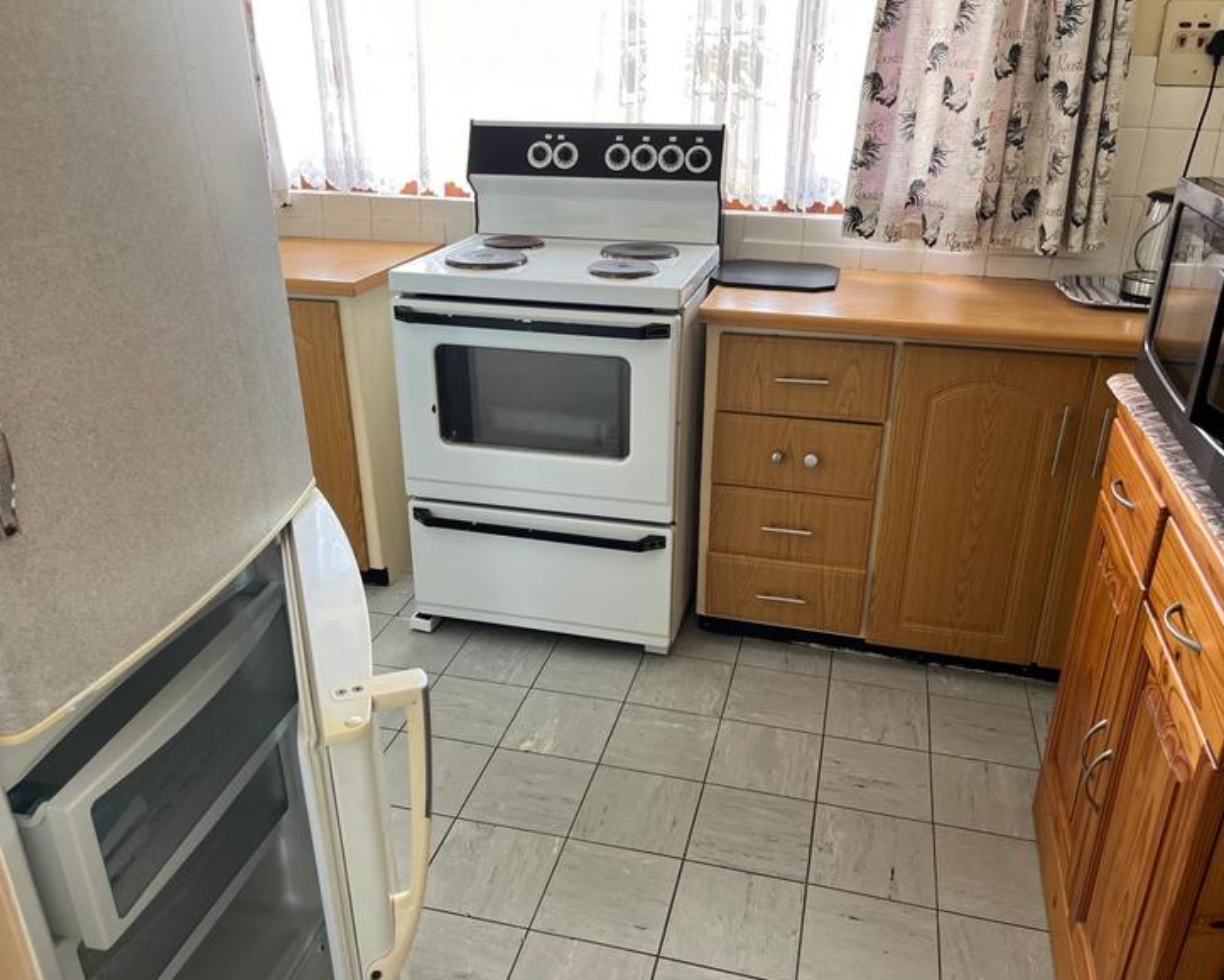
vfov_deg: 51.5
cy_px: 505
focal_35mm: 28
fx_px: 1014
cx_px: 609
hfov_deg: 62.2
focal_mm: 5.1
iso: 125
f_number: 1.6
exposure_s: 1/113
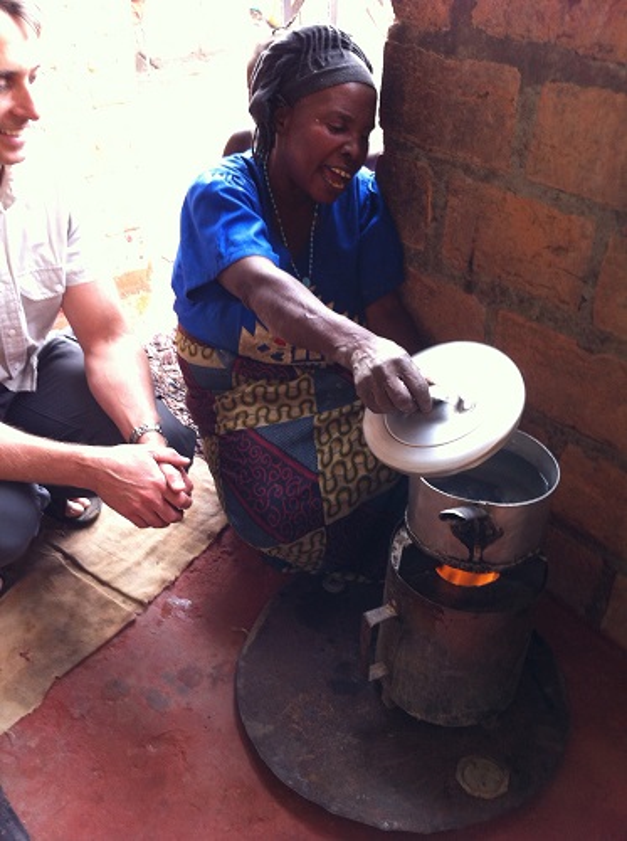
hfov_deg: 40.6
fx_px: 848
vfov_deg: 52.7
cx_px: 314
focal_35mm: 35
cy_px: 420
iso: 80
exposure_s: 1/15
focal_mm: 3.85
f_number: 2.8
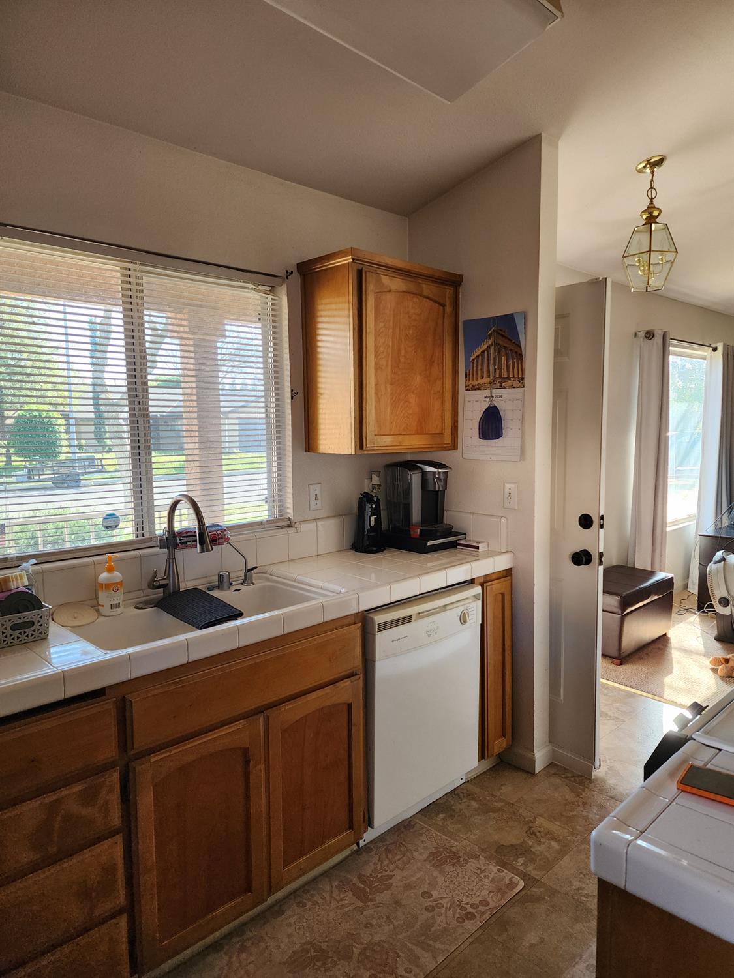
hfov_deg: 58.9
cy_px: 489
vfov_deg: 73.9
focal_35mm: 23
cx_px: 367
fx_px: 650
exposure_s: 1/180
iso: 200
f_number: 1.8
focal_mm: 6.4
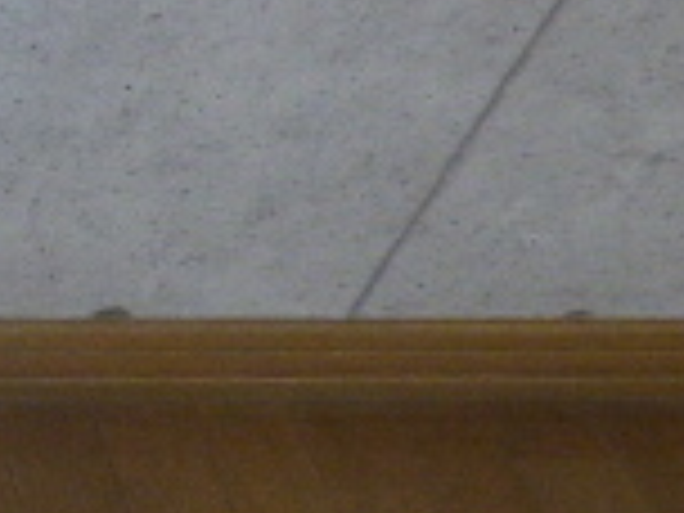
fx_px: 1660
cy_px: 324
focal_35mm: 84
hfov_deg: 16.7
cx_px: -734
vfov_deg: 17.5
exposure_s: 1/60
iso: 320
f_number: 2.8
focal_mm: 3.58
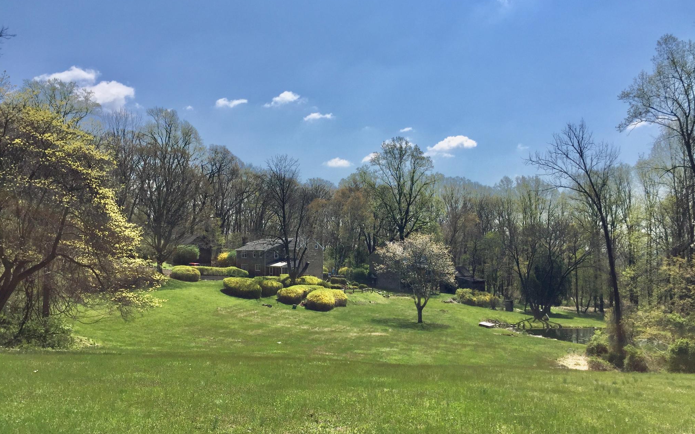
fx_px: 587
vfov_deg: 40.5
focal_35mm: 31
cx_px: 347
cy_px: 253
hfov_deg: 61.2
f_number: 2.2
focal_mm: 4.15
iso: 32
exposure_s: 1/3049
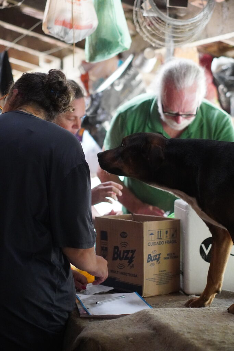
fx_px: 731
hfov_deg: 18.2
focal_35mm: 75
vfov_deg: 27.0
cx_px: 117
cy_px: 176
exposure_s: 1/1250
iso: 6400
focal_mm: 50
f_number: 2
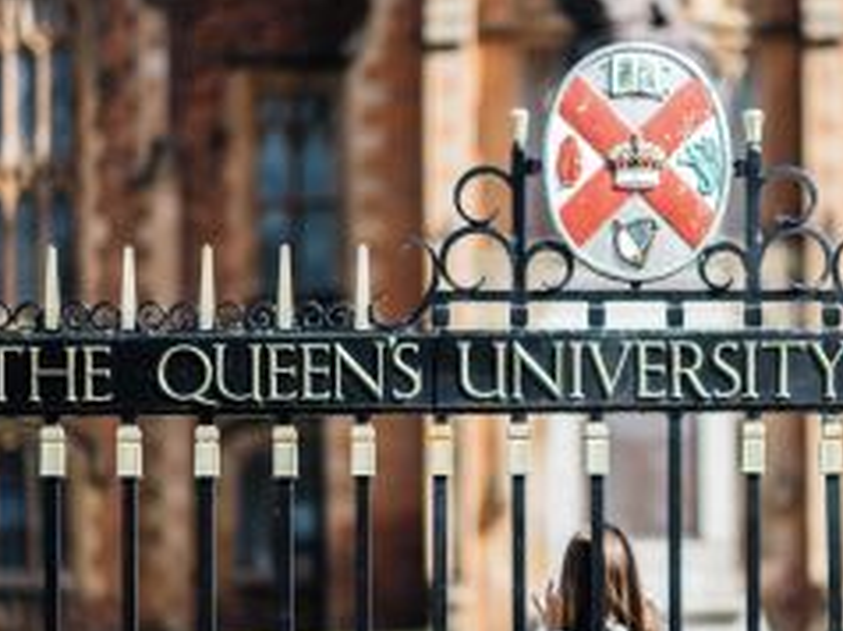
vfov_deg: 9.0
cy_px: 362
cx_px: 648
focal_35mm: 165
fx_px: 4014
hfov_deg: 12.0
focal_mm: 85
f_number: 1.4
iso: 100
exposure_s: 1/2000
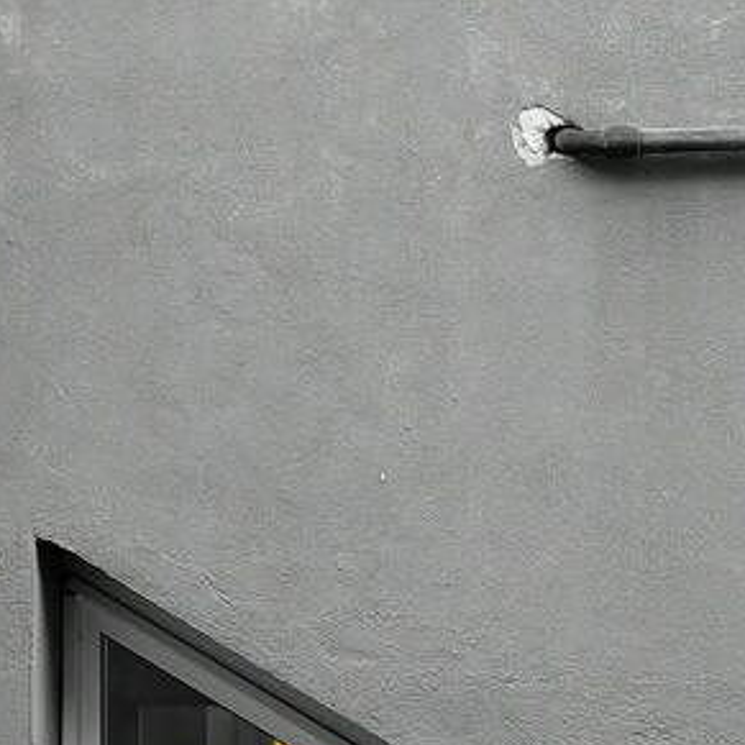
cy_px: 763
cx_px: 481
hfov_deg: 18.6
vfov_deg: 18.2
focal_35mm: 93
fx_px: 2264
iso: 800
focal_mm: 35
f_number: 2
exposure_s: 1/20
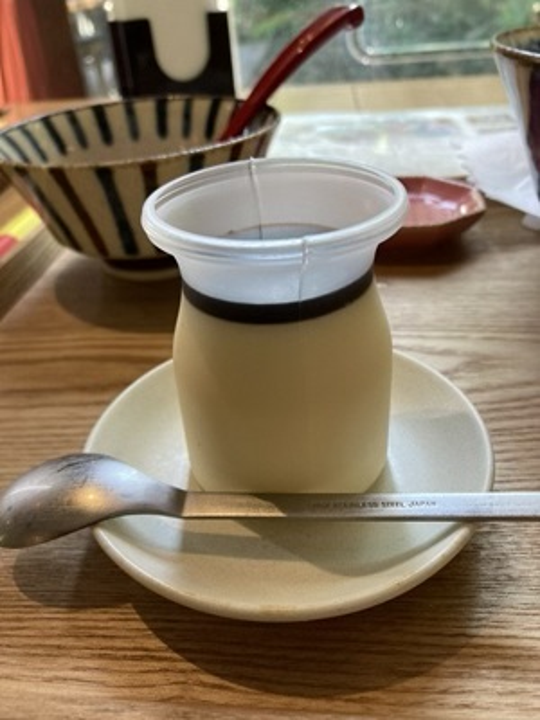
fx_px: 582
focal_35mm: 28
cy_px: 360
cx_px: 270
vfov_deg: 63.4
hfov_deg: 49.7
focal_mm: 3.99
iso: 80
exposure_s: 1/60
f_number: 1.8
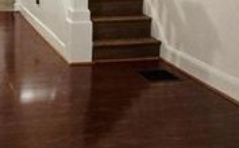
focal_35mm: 52
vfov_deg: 22.5
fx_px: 338
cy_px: -37
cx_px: 35
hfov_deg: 37.0
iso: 1250
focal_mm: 2.2
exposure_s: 1/60.2
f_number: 2.2
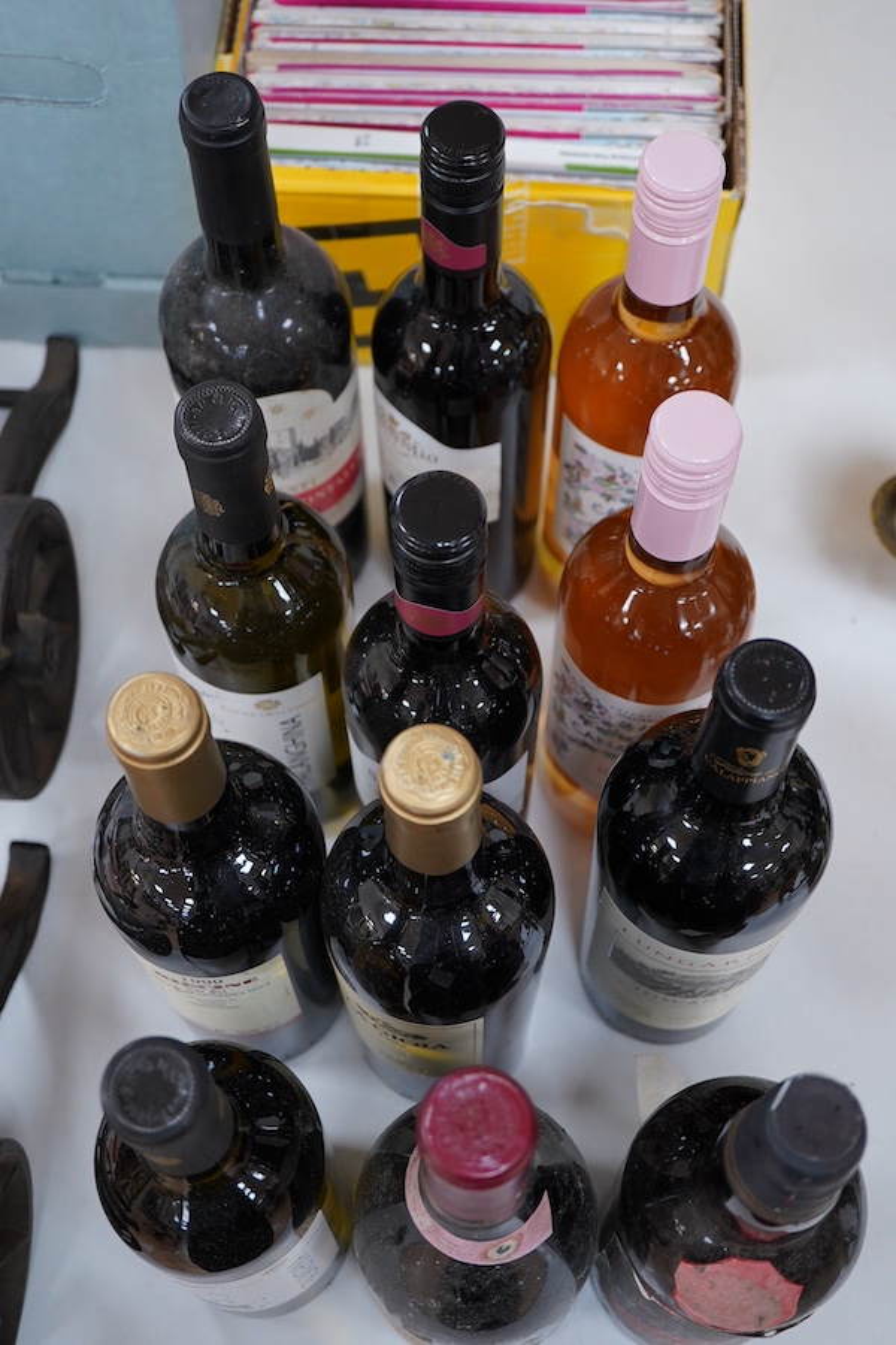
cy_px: 672
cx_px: 448
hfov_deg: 29.9
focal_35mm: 45
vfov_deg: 43.6
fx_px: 1680
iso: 1250
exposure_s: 1/125
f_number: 3.5
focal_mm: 30
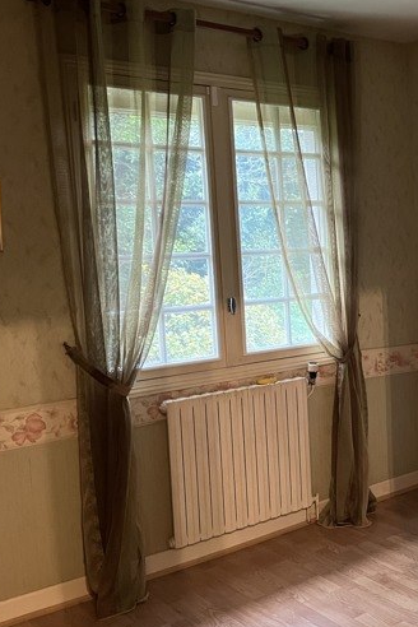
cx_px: 491
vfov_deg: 44.5
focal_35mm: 44
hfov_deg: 27.2
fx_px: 766
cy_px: 293
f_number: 1.6
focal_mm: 5.1
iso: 500
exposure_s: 1/33
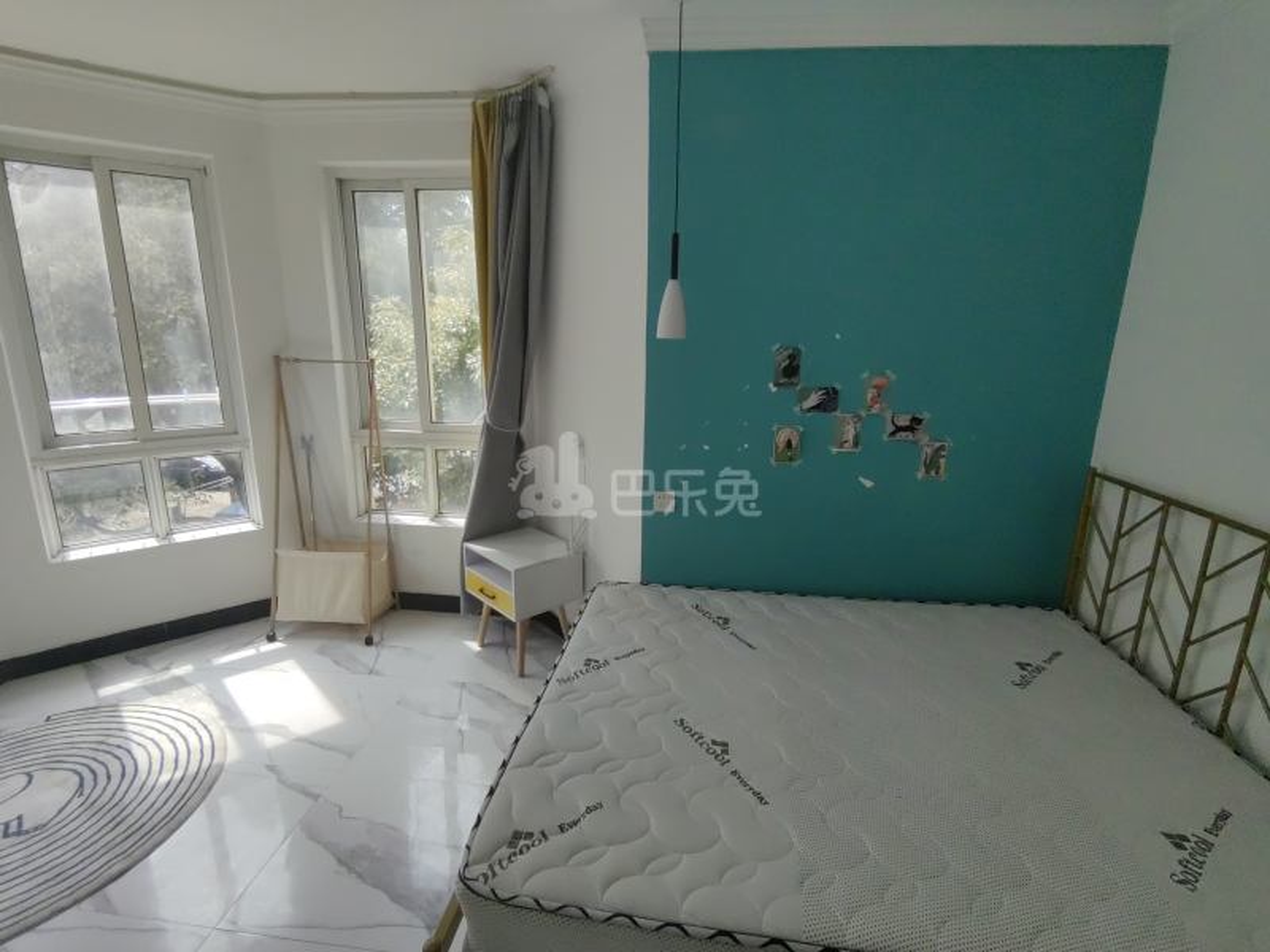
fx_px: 587
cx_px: 635
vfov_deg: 78.1
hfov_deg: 94.5
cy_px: 476
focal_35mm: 16
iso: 50
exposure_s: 1/505
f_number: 2.2
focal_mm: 1.68
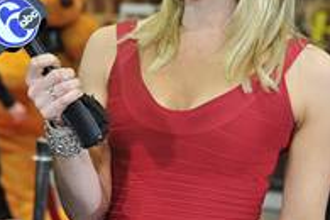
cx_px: 68
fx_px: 1806
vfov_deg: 7.0
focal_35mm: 197
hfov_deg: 10.4
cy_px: 78
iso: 1250
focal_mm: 70
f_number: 5
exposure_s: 1/50
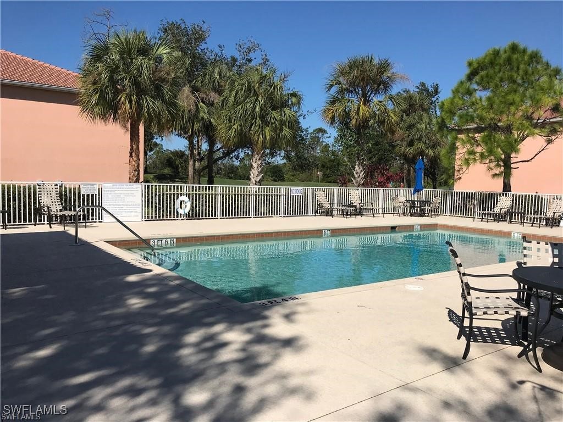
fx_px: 455
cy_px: 211
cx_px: 282
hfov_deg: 63.4
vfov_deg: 49.7
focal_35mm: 28
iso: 20
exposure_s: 1/5319
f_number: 1.8
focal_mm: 3.99
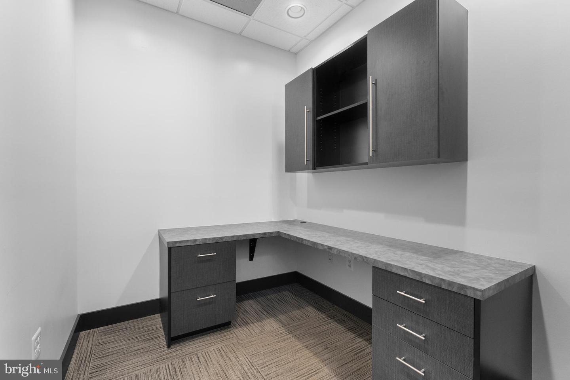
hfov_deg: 98.2
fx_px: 247
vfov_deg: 75.1
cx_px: 285
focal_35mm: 16
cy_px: 190
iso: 1600
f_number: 9
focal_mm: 15.6
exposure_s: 1/2
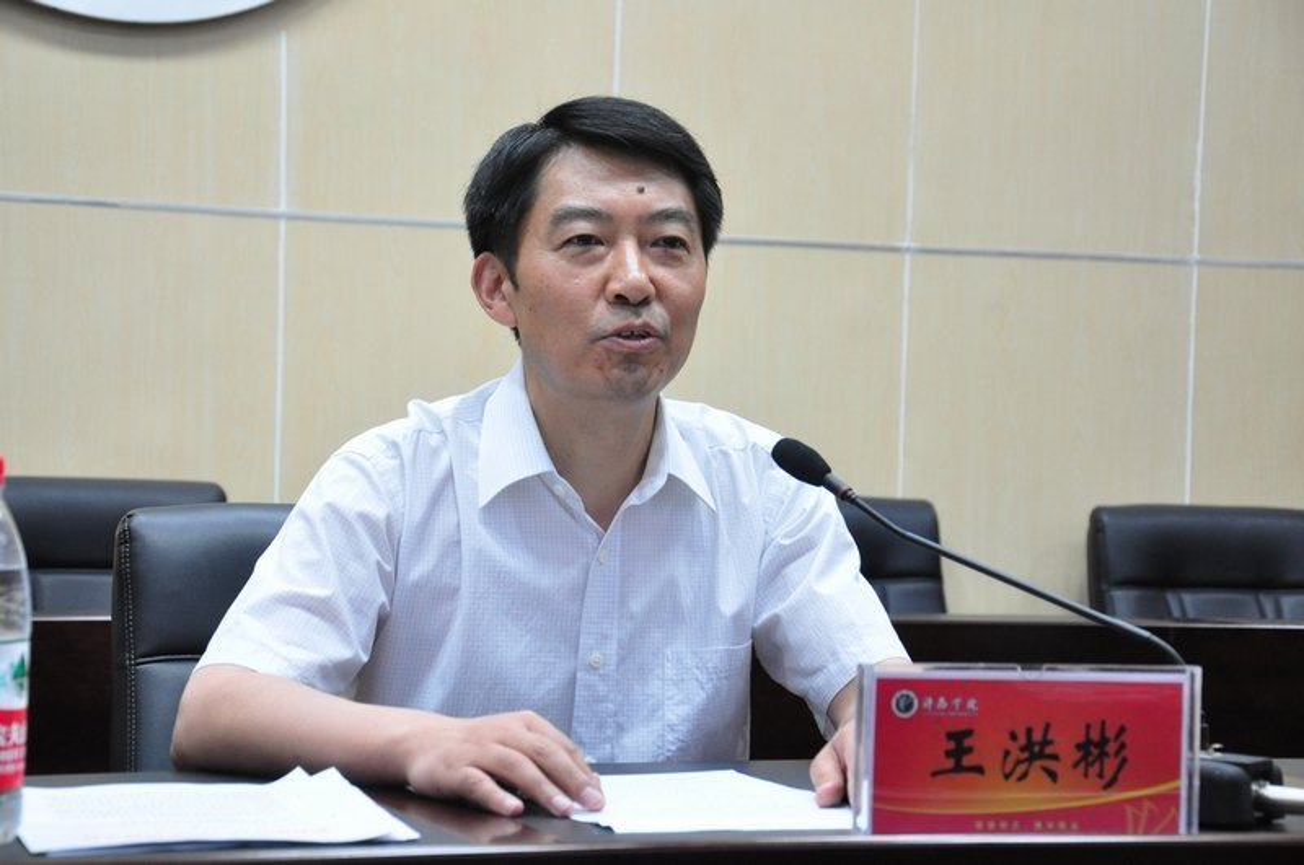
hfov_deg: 23.4
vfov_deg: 15.7
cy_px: 432
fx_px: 3147
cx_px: 652
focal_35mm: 87
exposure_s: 1/30
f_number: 5.6
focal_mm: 58
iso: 1250
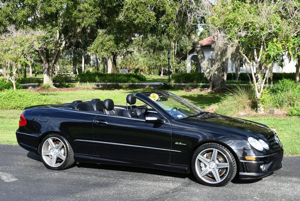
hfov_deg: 36.8
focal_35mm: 54
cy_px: 100
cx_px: 150
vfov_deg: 25.1
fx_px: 450
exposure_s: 1/250
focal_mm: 27
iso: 160
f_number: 8
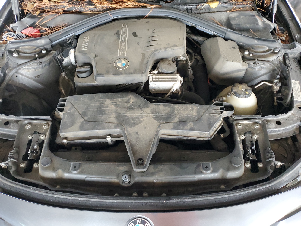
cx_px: 150
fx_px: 226
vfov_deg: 53.1
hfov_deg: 67.3
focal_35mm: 26
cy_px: 113
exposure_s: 1/30
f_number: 1.5
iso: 332
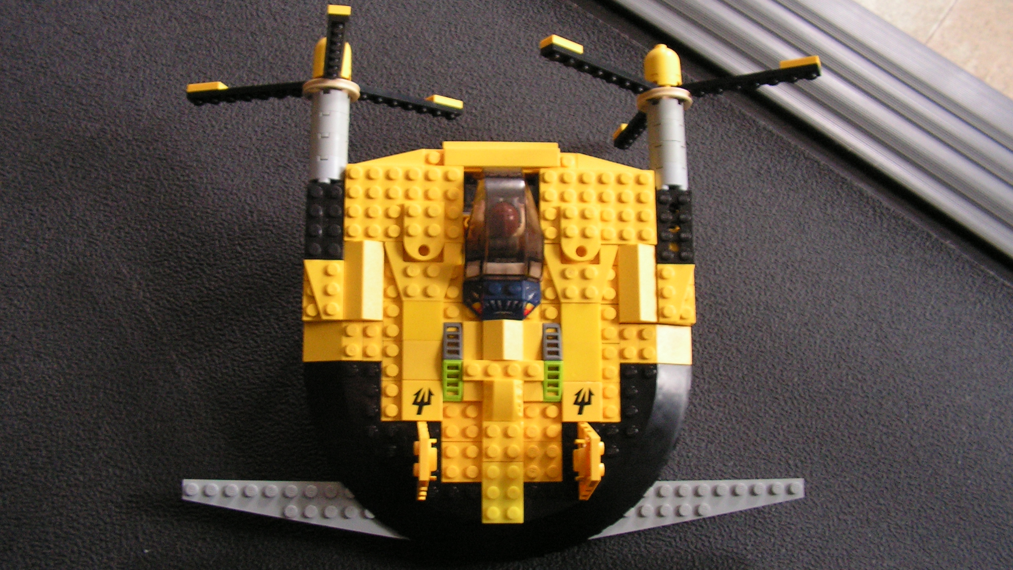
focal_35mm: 40
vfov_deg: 29.7
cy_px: 297
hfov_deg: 50.5
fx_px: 1075
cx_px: 500
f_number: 3.2
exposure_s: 1/13
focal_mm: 6
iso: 200
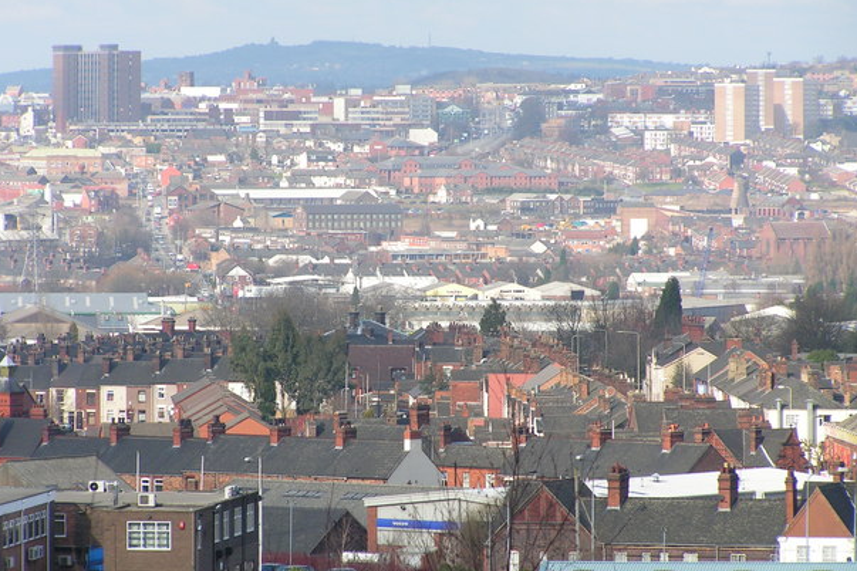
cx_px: 432
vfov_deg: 4.5
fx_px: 7332
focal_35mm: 308
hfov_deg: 6.7
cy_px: 287
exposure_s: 1/320
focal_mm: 46.3
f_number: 4
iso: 50
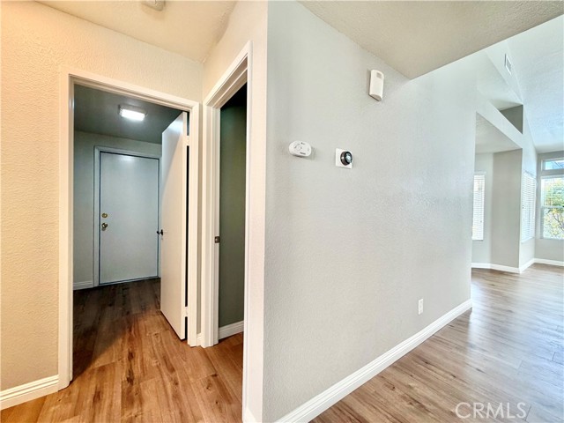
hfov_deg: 102.1
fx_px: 228
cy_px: 212
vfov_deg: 85.7
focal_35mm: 14
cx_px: 282
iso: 250
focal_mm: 2.22
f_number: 2.2
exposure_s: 1/120
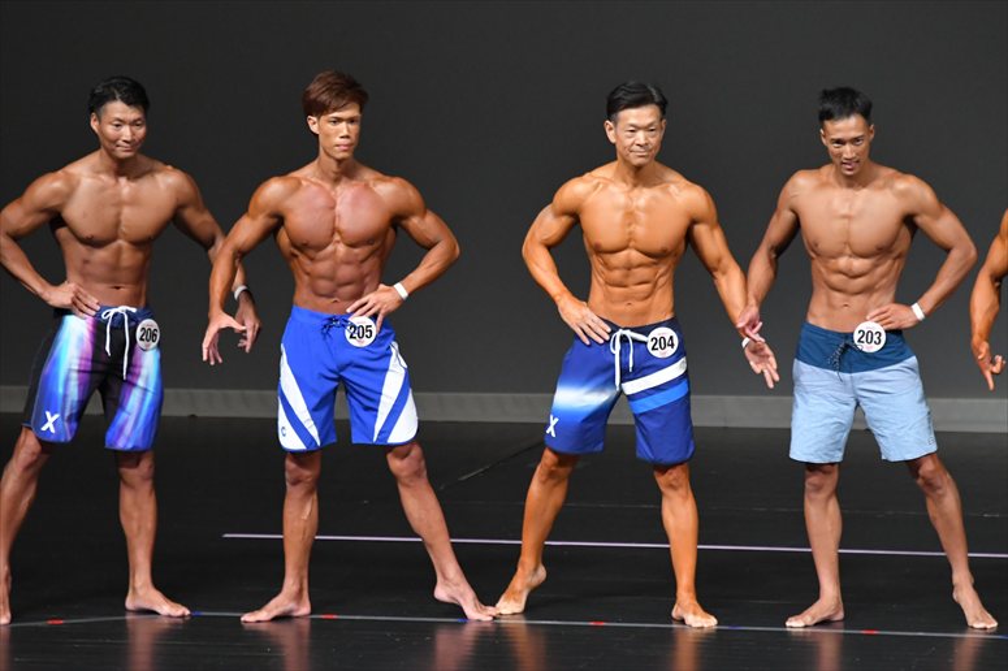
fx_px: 8816
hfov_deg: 6.5
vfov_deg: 4.4
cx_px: 504
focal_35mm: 315
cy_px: 336
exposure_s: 1/400
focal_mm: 210
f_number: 5.6
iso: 4000
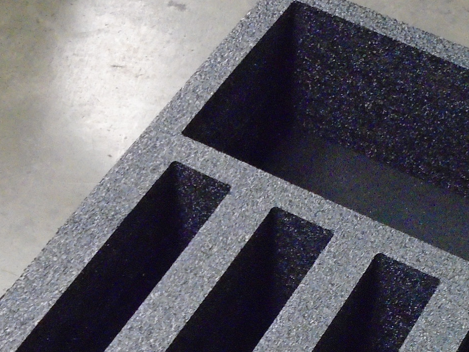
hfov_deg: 19.7
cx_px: 355
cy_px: 335
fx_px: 1341
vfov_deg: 14.7
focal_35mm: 99
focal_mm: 6.4
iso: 800
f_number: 3.8
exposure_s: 1/20
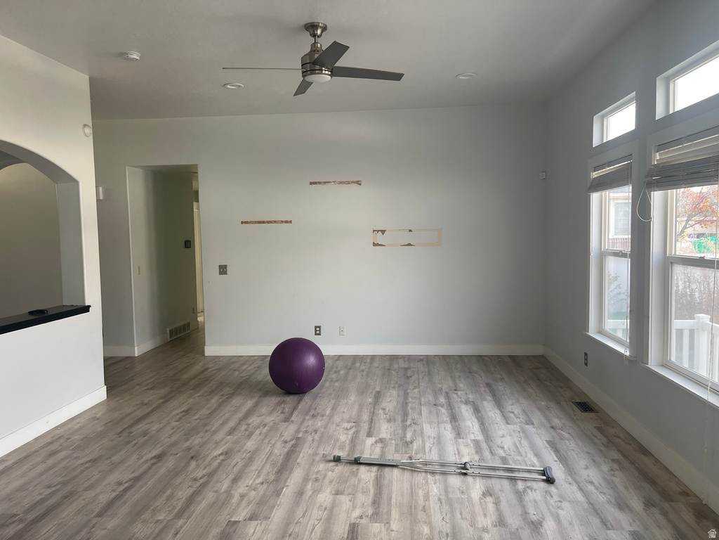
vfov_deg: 54.9
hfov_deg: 69.4
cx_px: 360
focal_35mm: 25
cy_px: 270
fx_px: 519
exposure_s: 1/121
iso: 125
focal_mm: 5.1
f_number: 1.6
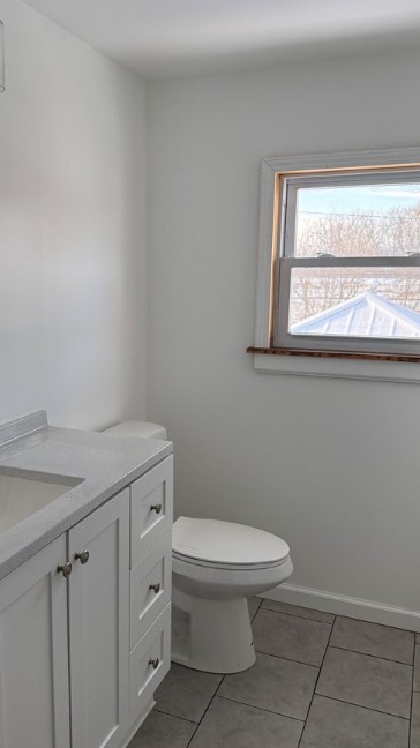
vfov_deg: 62.6
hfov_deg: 37.4
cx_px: 144
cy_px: 372
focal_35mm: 31
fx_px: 614
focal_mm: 6.76
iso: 160
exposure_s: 1/236
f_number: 1.78
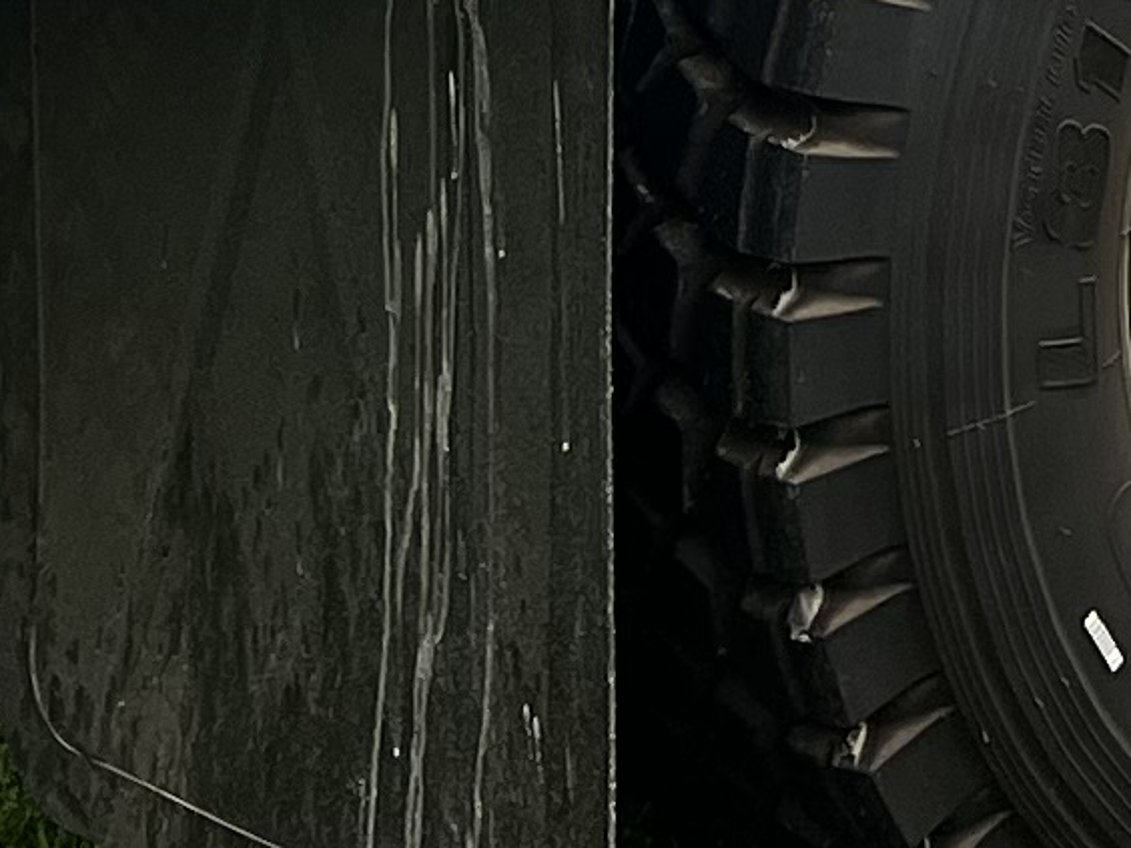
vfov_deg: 7.4
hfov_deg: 10.4
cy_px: -1283
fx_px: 6077
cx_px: 1420
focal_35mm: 186
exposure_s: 1/611
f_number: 1.5
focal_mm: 5.7
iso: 50
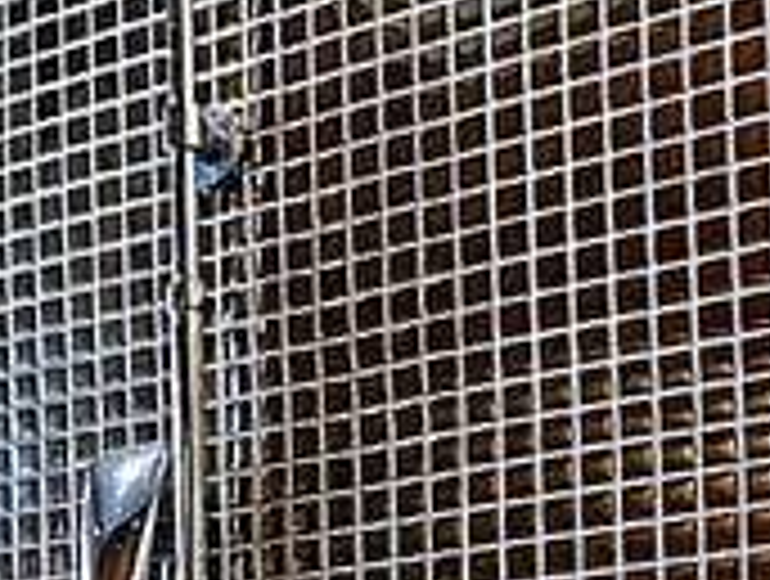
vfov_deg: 13.9
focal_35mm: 98
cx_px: 158
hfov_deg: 19.8
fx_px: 2185
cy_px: 953
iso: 640
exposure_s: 1/60
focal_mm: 2.22
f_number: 2.2
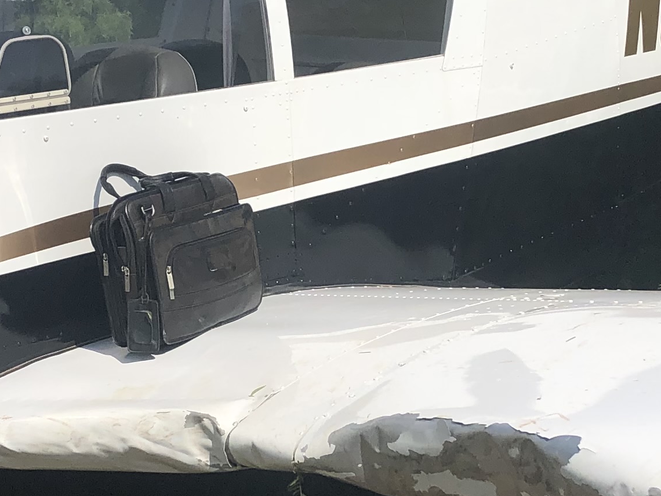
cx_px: 322
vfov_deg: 14.9
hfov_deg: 19.8
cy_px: 309
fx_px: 1890
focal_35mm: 99
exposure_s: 1/4367
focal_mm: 3.99
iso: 25
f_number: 1.8
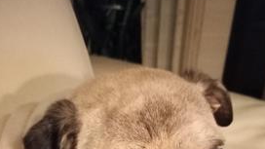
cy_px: 180
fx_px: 281
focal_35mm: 40
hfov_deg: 50.5
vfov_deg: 26.3
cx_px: 140
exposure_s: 1/16.7
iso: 5000
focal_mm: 4.65
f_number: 1.8
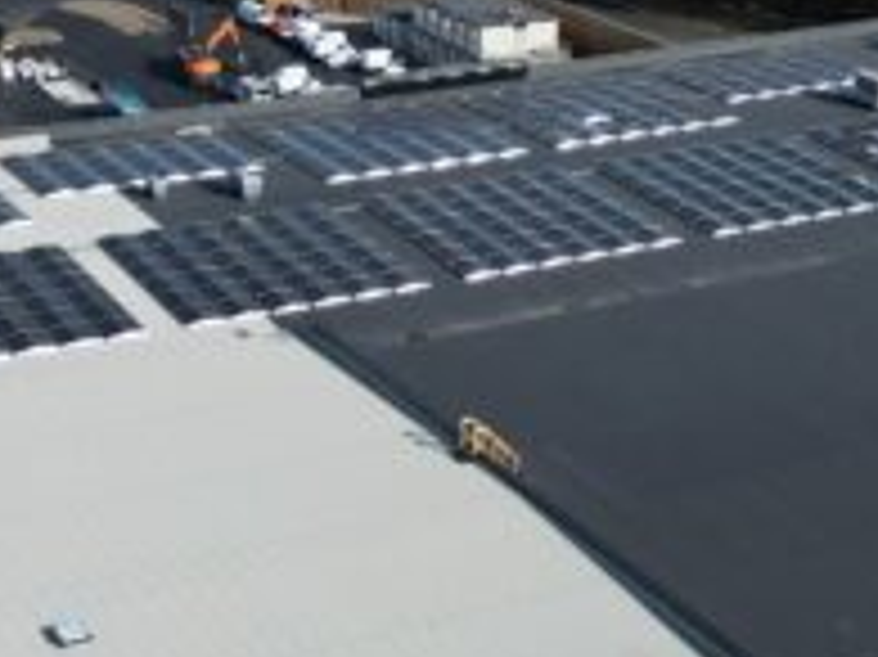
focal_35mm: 74
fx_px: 1876
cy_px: 904
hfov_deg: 26.3
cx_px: 446
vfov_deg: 18.2
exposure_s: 1/4000
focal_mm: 6.72
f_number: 1.7
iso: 150
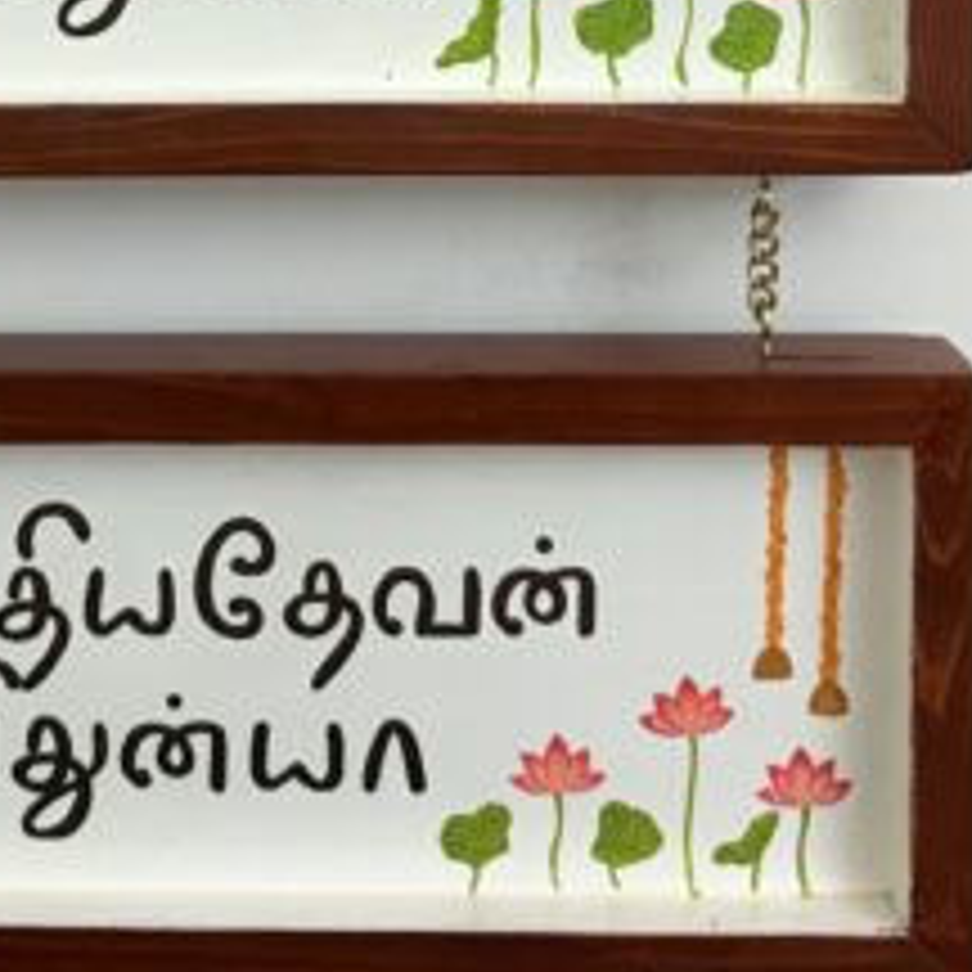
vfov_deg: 18.7
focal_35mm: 85
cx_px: 135
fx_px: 2700
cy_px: -351
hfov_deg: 20.1
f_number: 1.6
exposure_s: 1/100
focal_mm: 5.96
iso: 100
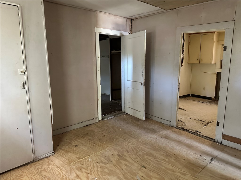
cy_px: 90
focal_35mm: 24
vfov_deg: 56.8
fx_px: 167
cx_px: 120
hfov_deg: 71.6
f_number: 1.78
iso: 1000
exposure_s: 1/39
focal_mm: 6.86
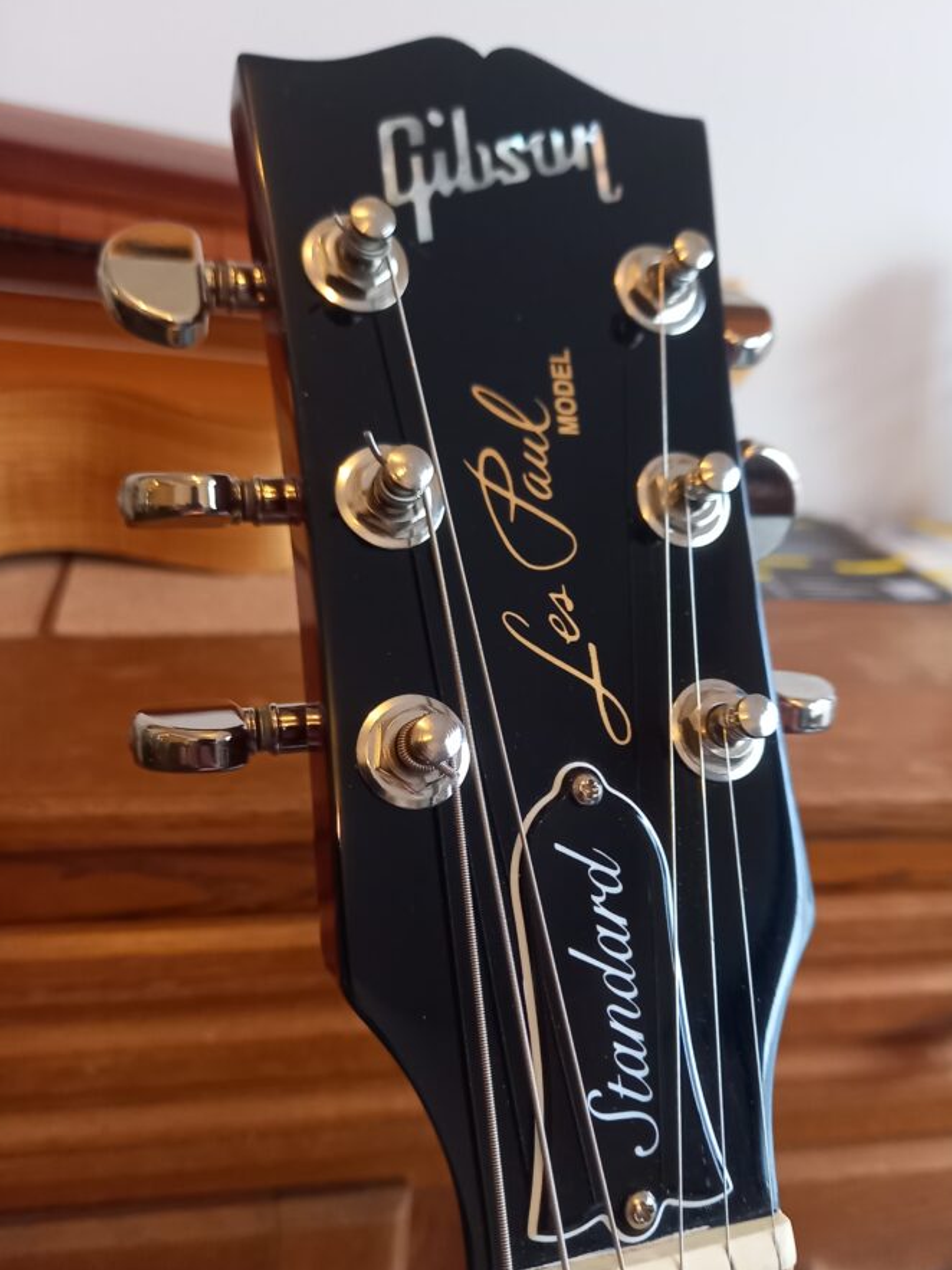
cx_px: 529
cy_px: 652
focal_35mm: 29
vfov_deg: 61.7
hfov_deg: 48.1
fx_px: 1064
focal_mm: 4.65
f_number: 1.8
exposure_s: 1/33.3
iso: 500
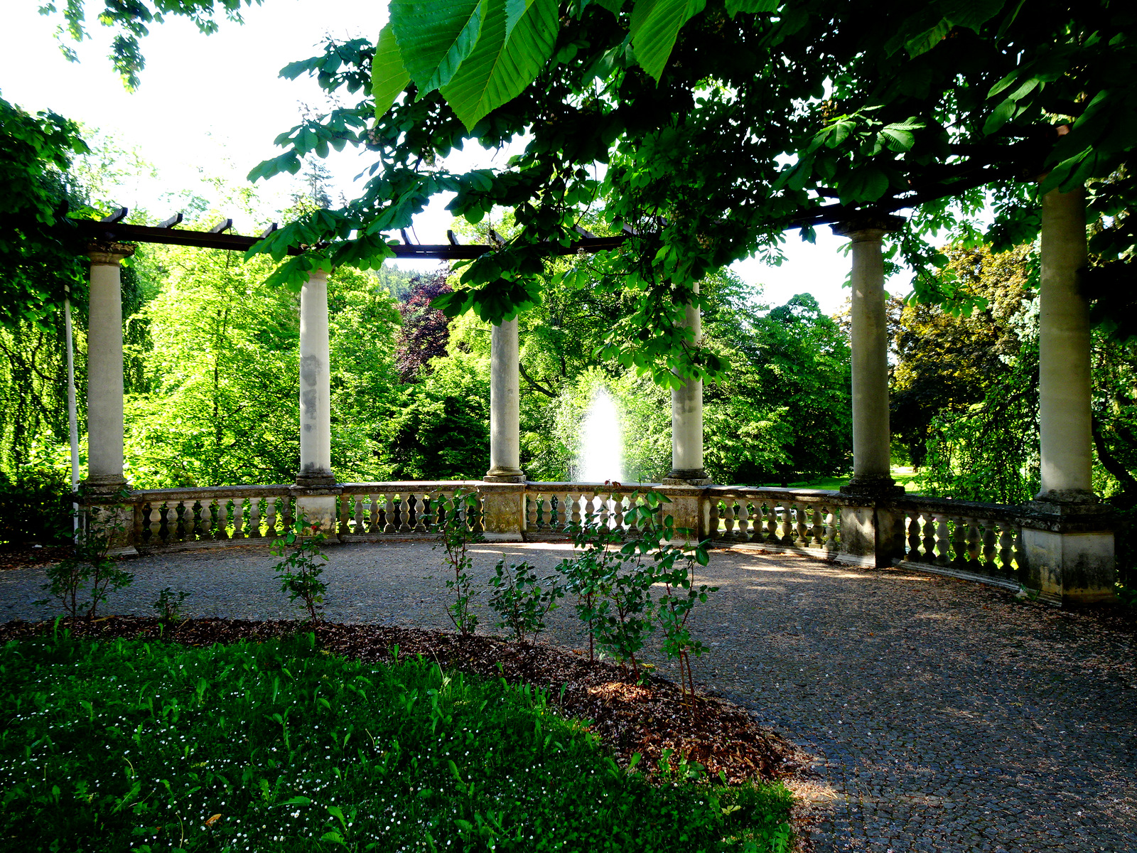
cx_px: 568
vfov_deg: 48.2
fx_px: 953
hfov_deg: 61.7
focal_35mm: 29
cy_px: 426
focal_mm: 4.92
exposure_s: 1/80
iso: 80
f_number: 3.5
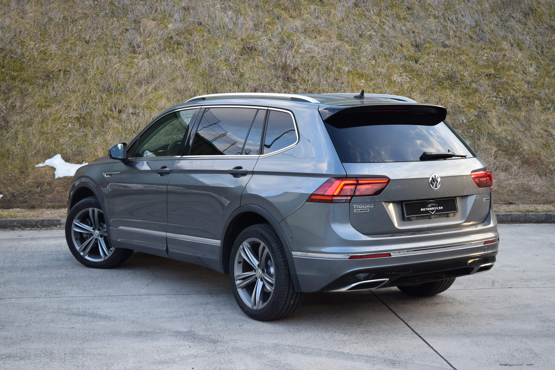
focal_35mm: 60
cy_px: 185
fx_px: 925
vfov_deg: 22.6
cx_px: 278
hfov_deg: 33.4
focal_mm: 40
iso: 400
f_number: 5.6
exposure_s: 1/125
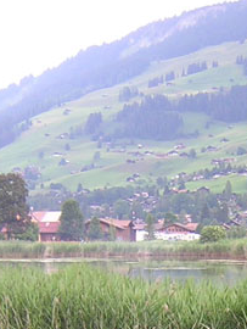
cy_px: 342
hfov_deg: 18.1
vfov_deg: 23.2
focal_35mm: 80
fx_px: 760
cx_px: 237
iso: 100
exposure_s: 1/108
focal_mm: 4.7
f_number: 2.6
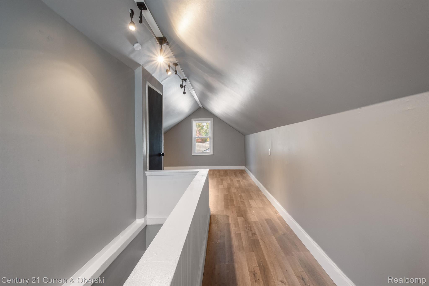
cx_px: 214
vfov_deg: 77.3
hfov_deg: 100.4
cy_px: 143
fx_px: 179
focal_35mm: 15
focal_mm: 10
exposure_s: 1/2
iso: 400
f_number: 11
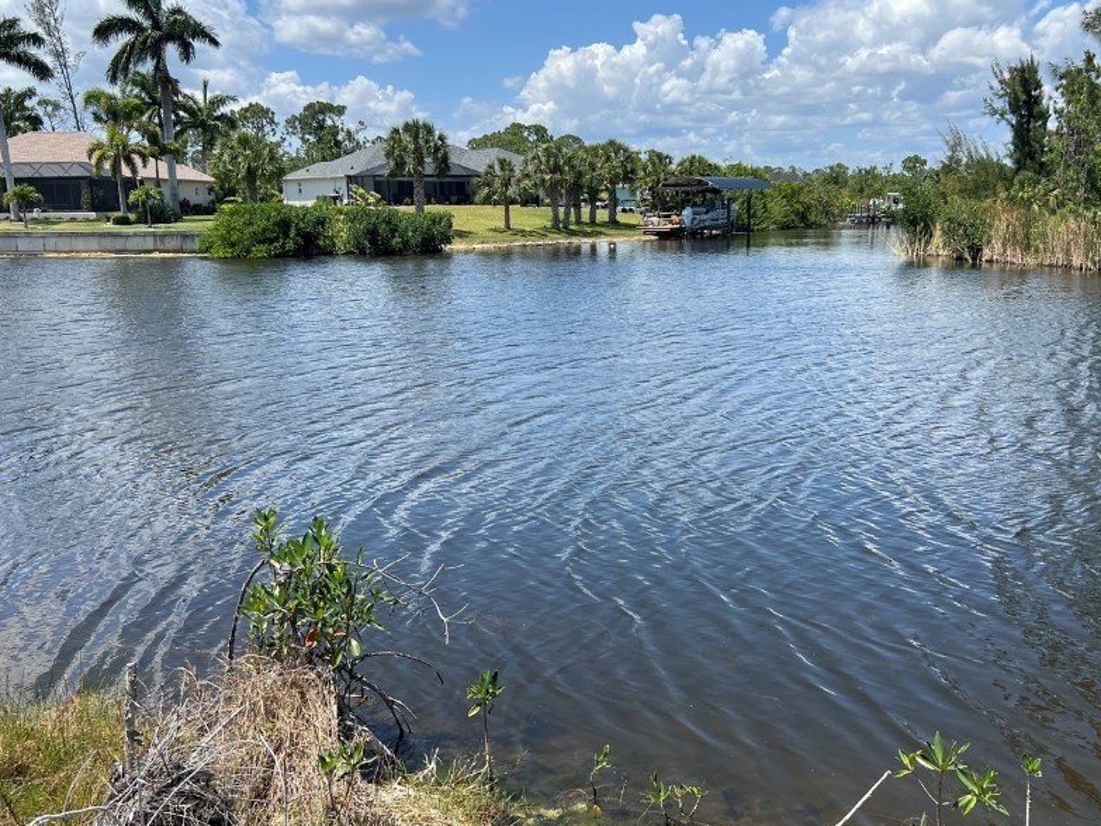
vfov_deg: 41.8
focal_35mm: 34
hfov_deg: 53.9
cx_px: 585
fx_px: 1081
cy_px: 418
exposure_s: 1/3571
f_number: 1.5
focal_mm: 5.7
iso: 50
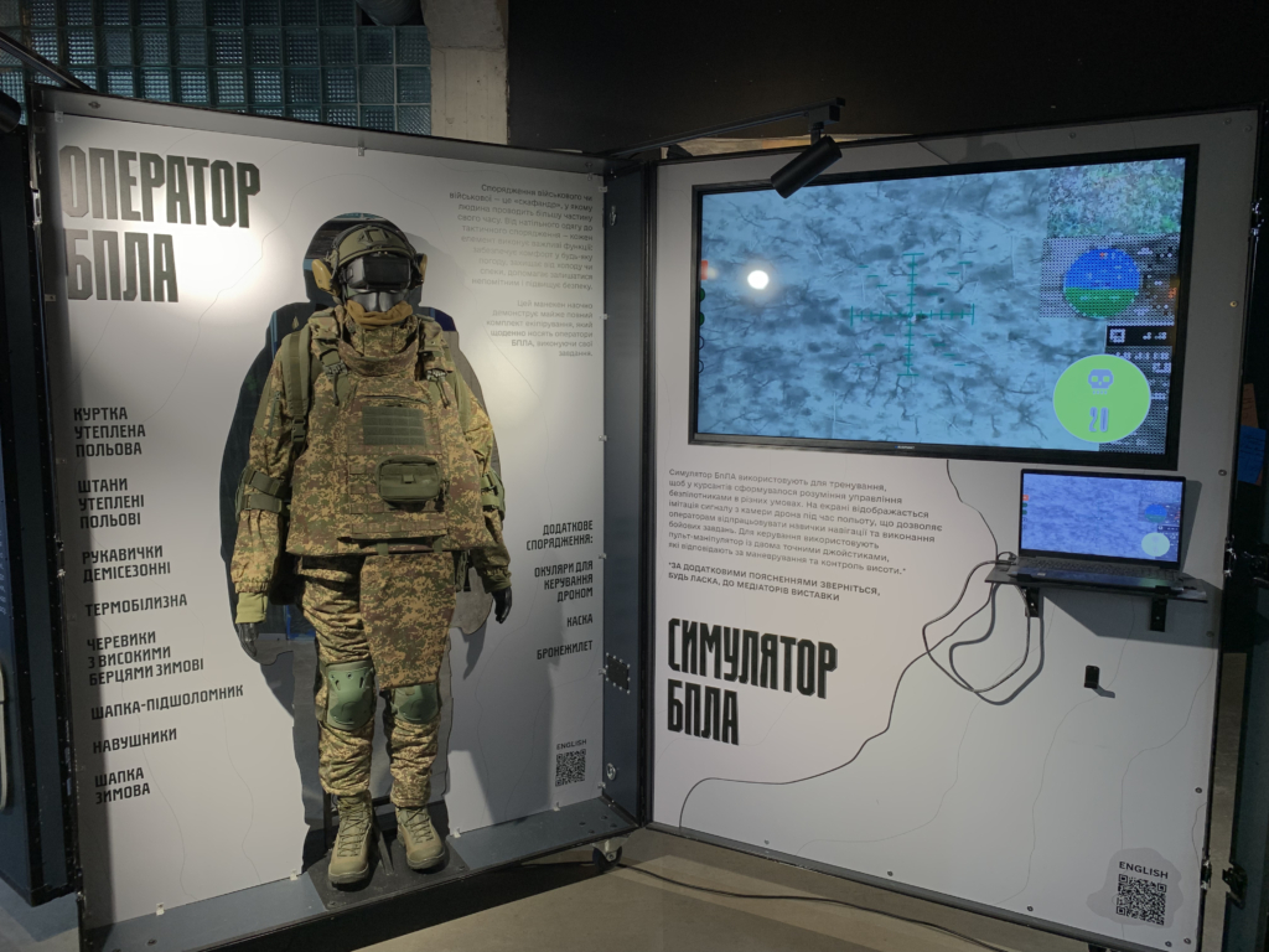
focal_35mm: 26
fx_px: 953
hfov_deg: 67.3
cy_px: 476
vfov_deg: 53.1
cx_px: 634
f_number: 1.8
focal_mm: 4.25
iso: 32
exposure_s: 1/100
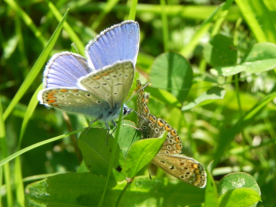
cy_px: 104
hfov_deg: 16.8
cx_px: 138
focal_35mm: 117
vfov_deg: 12.7
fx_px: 933
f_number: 4
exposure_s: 1/458
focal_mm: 20.8
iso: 160
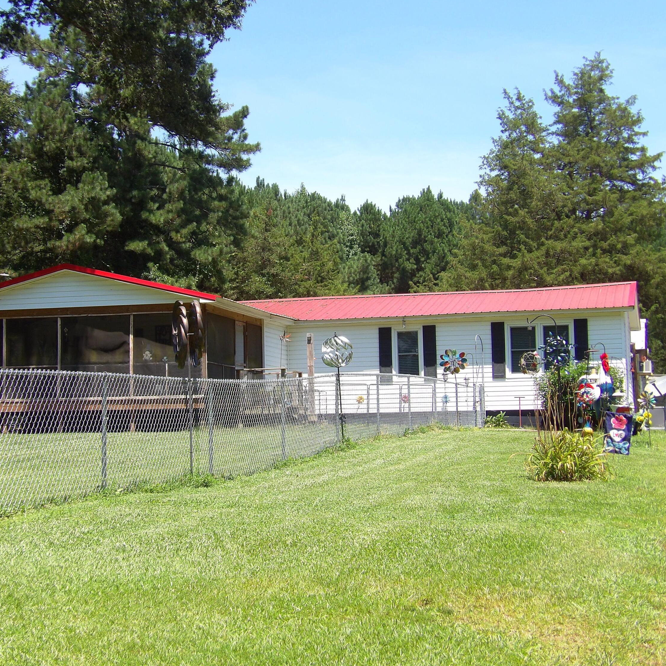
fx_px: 1371
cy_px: 333
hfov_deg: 27.2
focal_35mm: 63
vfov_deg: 27.3
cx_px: 264
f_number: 3.9
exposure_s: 1/398
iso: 100
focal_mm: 9.5
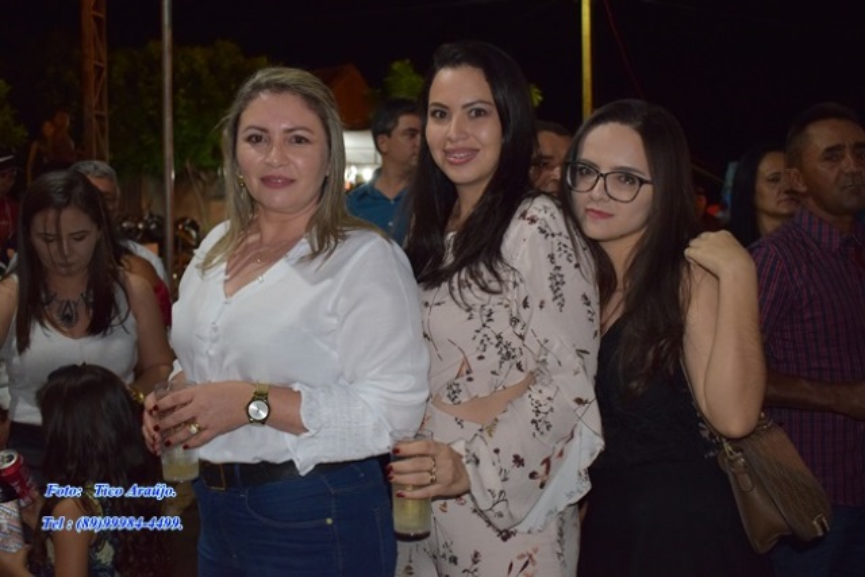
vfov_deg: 33.0
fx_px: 973
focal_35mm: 40
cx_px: 432
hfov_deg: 47.9
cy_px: 288
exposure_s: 1/60
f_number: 4
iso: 2000
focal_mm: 27
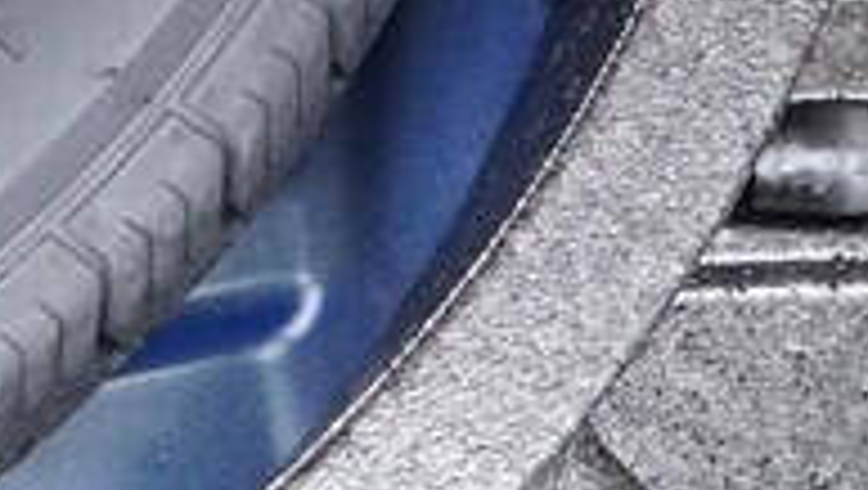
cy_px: -699
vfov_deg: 5.8
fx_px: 4608
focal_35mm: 200
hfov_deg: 9.8
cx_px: -1039
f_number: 2.8
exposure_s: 1/40
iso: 1250
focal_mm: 24
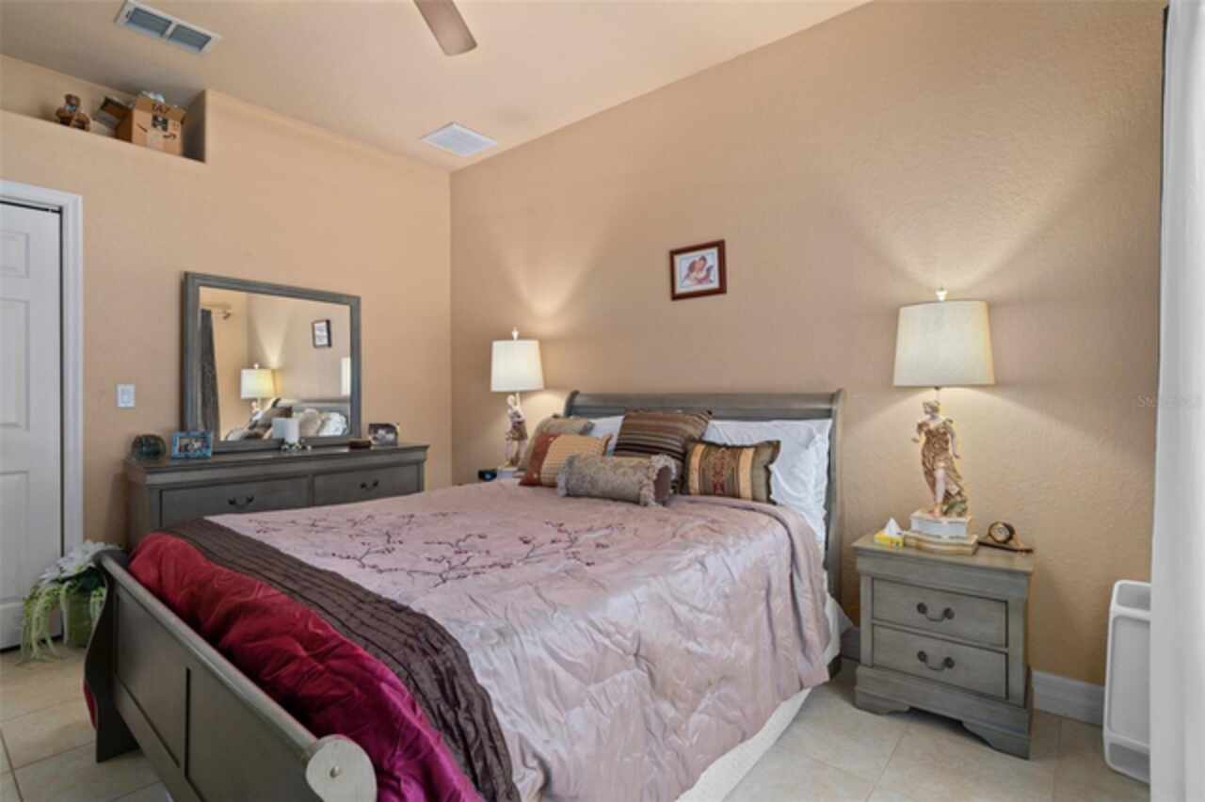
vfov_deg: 70.4
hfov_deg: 93.3
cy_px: 401
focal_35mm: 17
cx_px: 602
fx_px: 569
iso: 320
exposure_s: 1/1.25
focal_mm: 17
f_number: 8
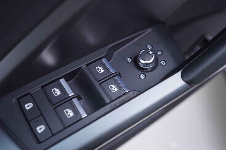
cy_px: 75
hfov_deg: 53.1
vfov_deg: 36.9
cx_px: 113
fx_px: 226
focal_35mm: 36
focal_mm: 24
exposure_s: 1/40
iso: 250
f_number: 2.8
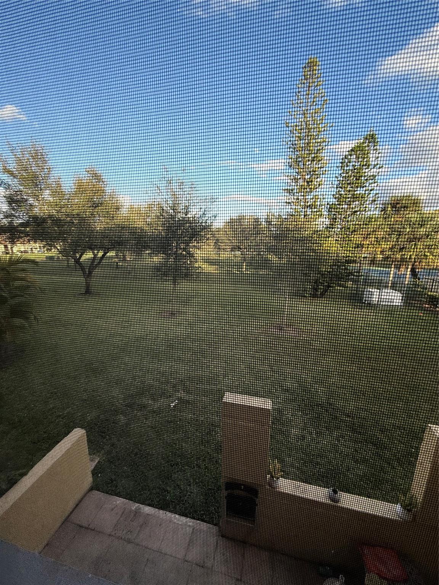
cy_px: 292
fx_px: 237
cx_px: 220
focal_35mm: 14
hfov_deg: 85.7
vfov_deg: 102.1
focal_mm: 2.22
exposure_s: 1/355
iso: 50
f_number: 2.2
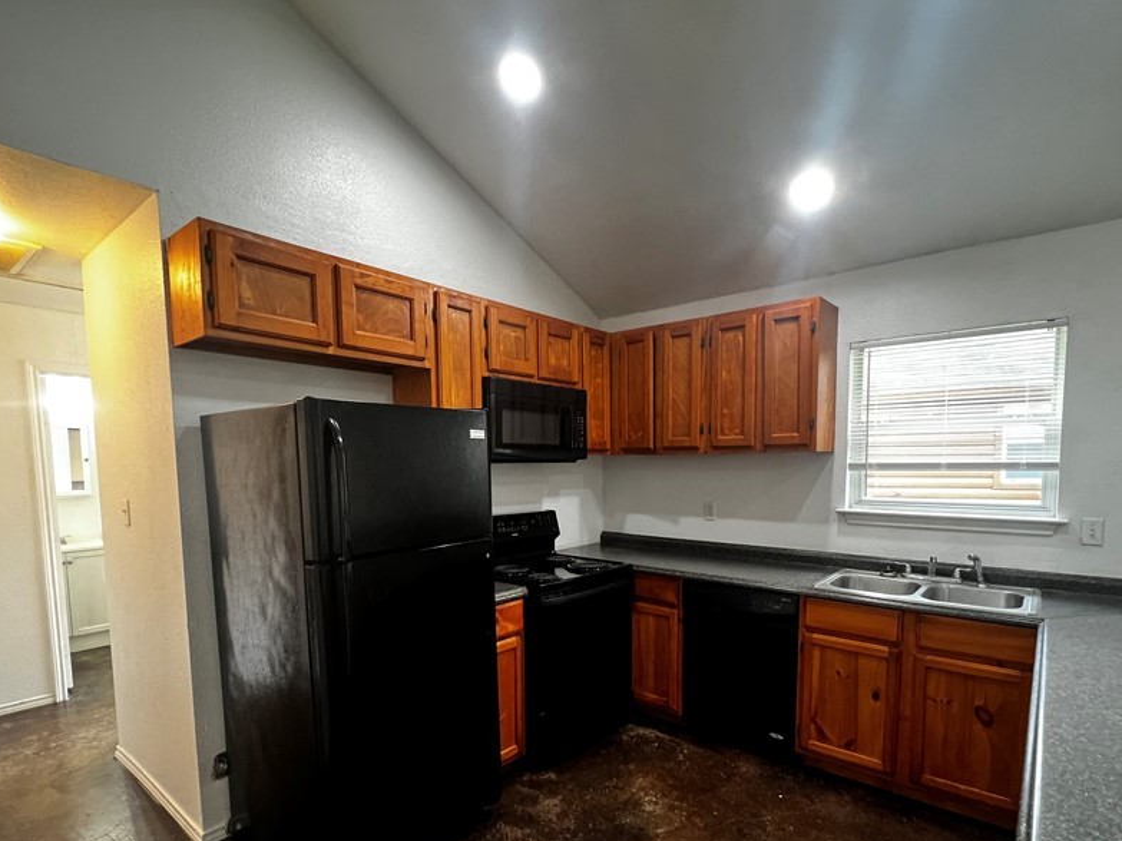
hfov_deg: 91.0
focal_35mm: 17
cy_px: 514
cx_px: 583
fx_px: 551
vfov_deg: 73.7
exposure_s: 1/60
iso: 400
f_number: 1.8
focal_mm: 1.57
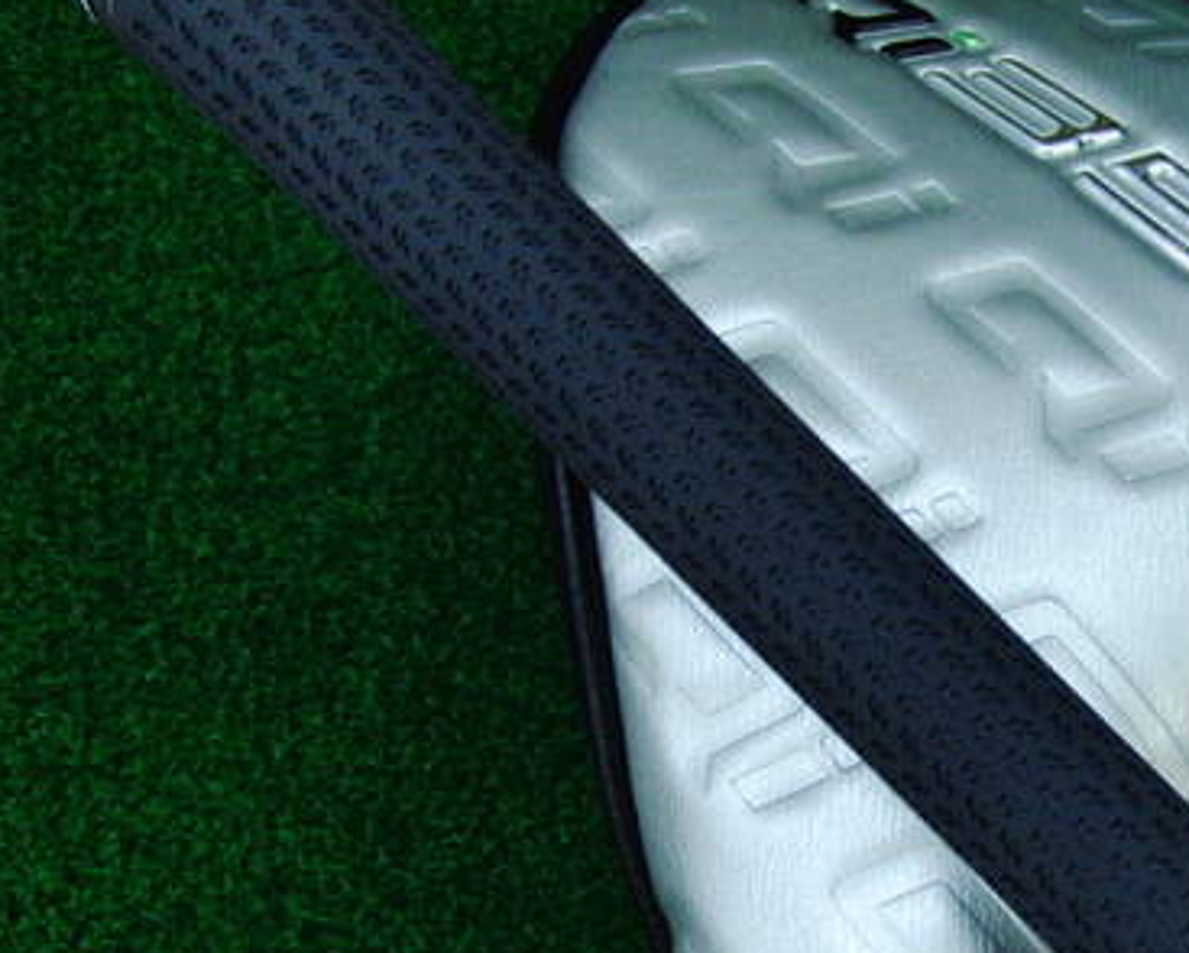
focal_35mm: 63
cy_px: 583
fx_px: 2218
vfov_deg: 24.2
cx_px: 1027
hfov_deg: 29.0
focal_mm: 6.42
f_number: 3.6
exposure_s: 1/80
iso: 320
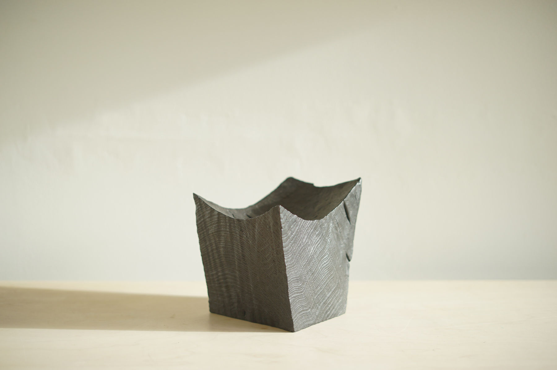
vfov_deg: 26.9
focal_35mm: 50
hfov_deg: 39.6
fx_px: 773
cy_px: 185
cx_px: 278
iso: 160
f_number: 2.2
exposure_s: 1/320
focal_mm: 50
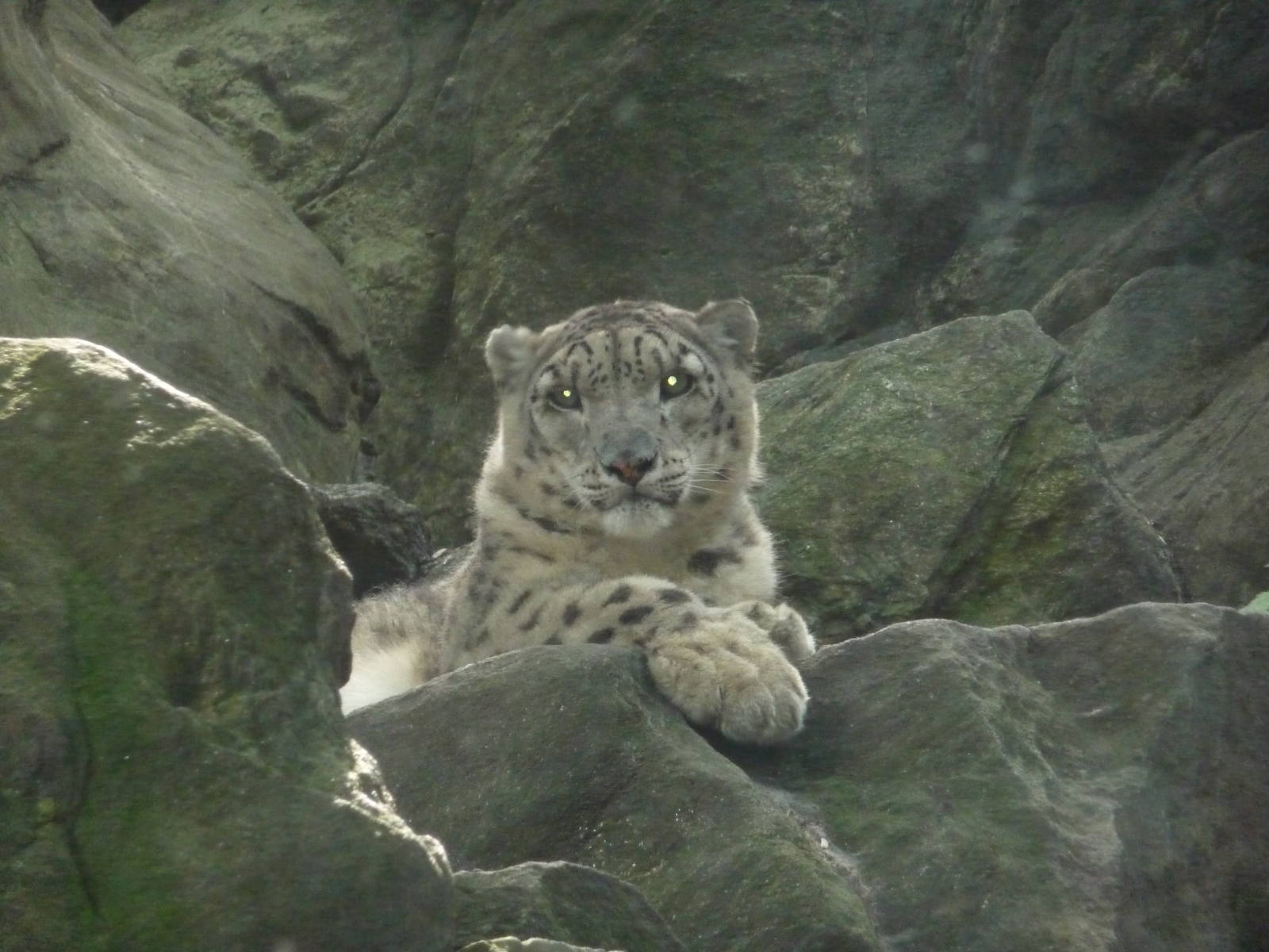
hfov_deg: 7.1
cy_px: 476
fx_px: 10265
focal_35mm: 280
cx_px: 634
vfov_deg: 5.3
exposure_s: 1/60
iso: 800
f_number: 4.9
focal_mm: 47
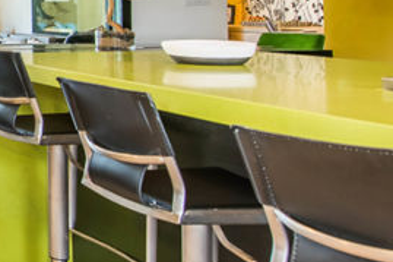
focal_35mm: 67
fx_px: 731
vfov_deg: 19.8
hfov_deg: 20.1
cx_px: -343
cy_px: 15
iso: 100
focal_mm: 15
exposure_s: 1/100
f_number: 5.6
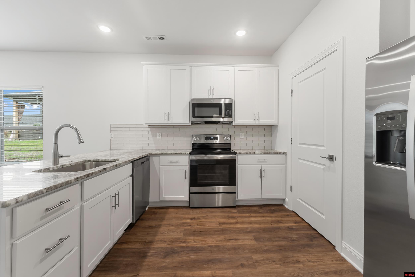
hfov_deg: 100.4
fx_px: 173
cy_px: 138
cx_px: 208
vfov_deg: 77.3
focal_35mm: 15
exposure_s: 1/1.25
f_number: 9
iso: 200
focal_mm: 10
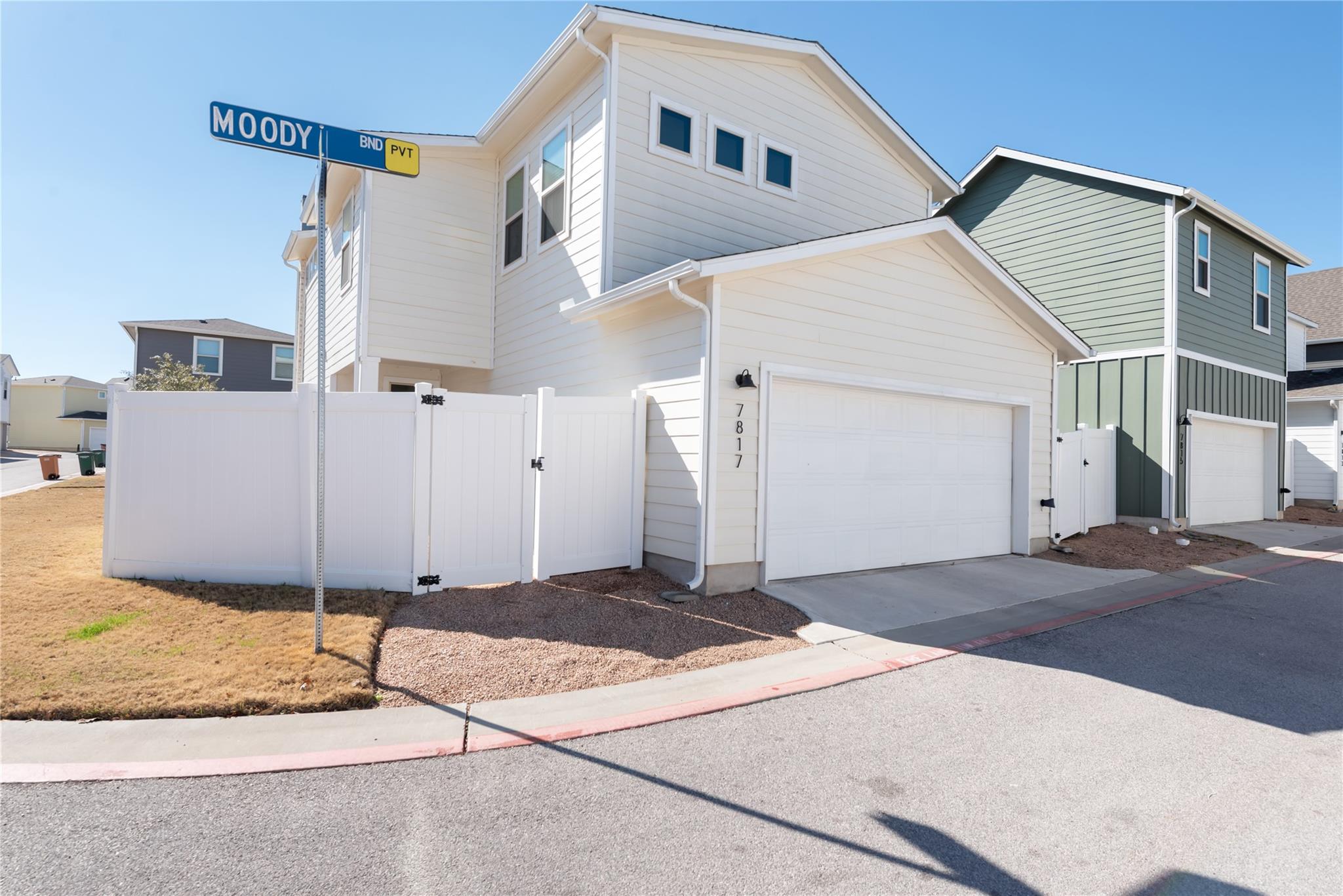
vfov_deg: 64.6
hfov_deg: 86.9
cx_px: 672
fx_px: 709
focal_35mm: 19
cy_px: 448
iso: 400
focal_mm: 19
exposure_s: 1/400
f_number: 8
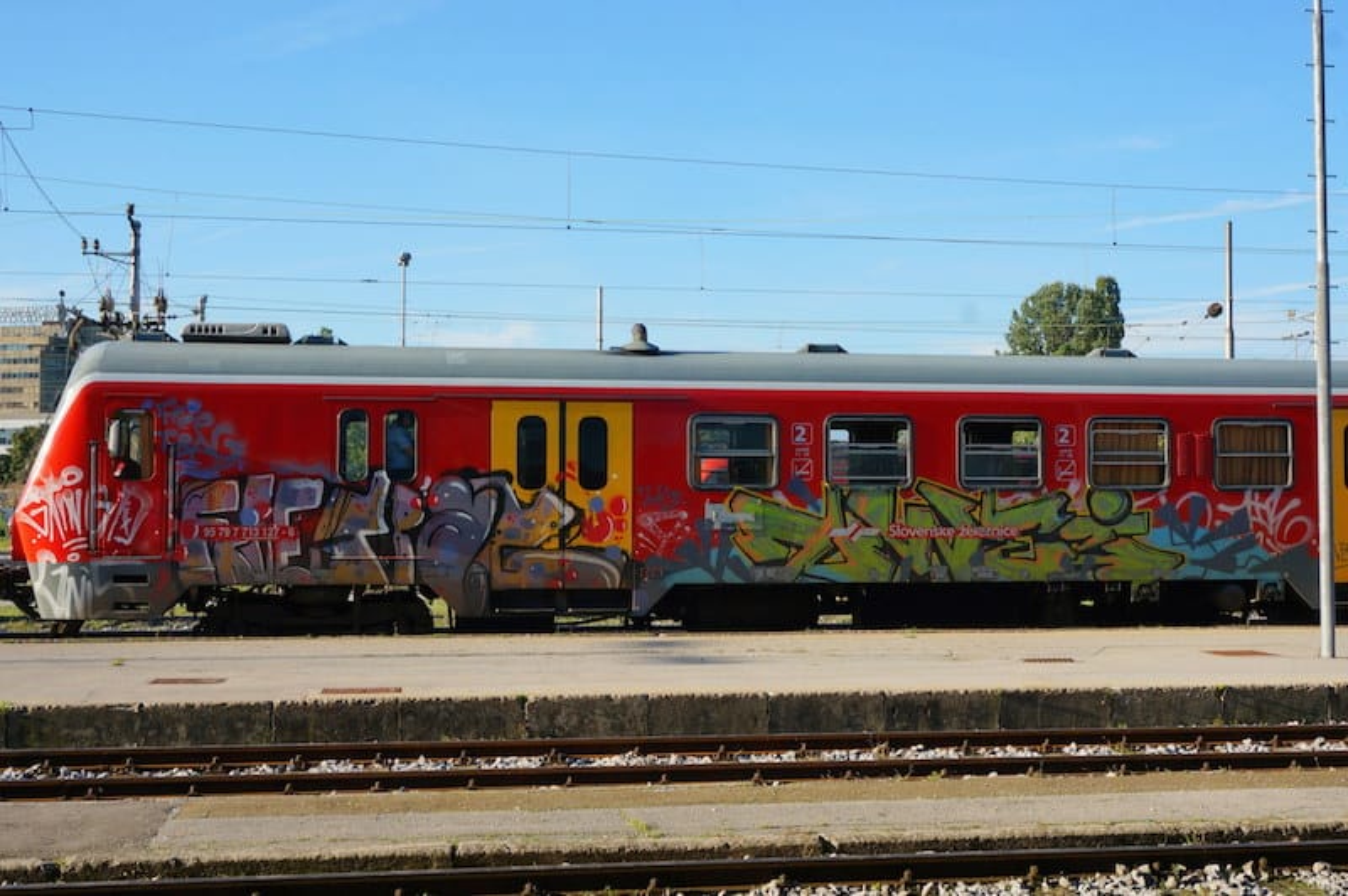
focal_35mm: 45
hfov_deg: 43.6
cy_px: 448
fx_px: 1684
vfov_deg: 29.8
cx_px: 674
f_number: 11
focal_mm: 30
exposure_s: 1/80
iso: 100
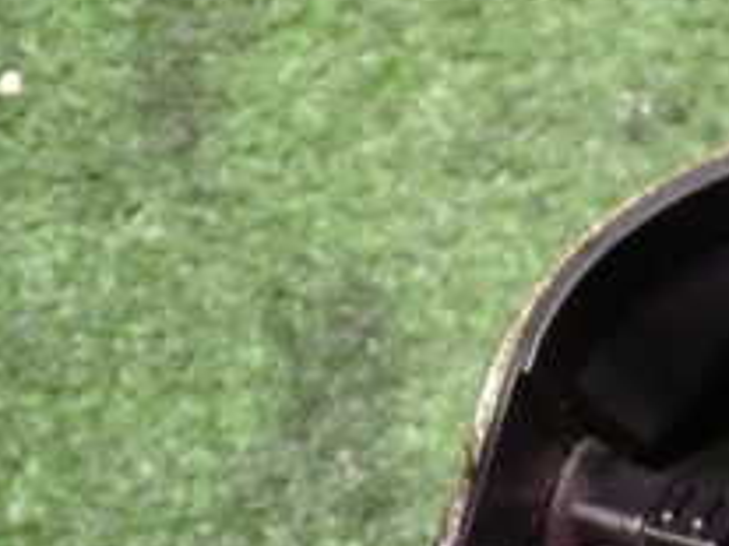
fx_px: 1831
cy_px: 595
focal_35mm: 87
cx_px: 912
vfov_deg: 16.5
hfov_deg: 20.8
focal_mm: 5.4
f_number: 2.3
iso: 800
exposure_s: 1/13
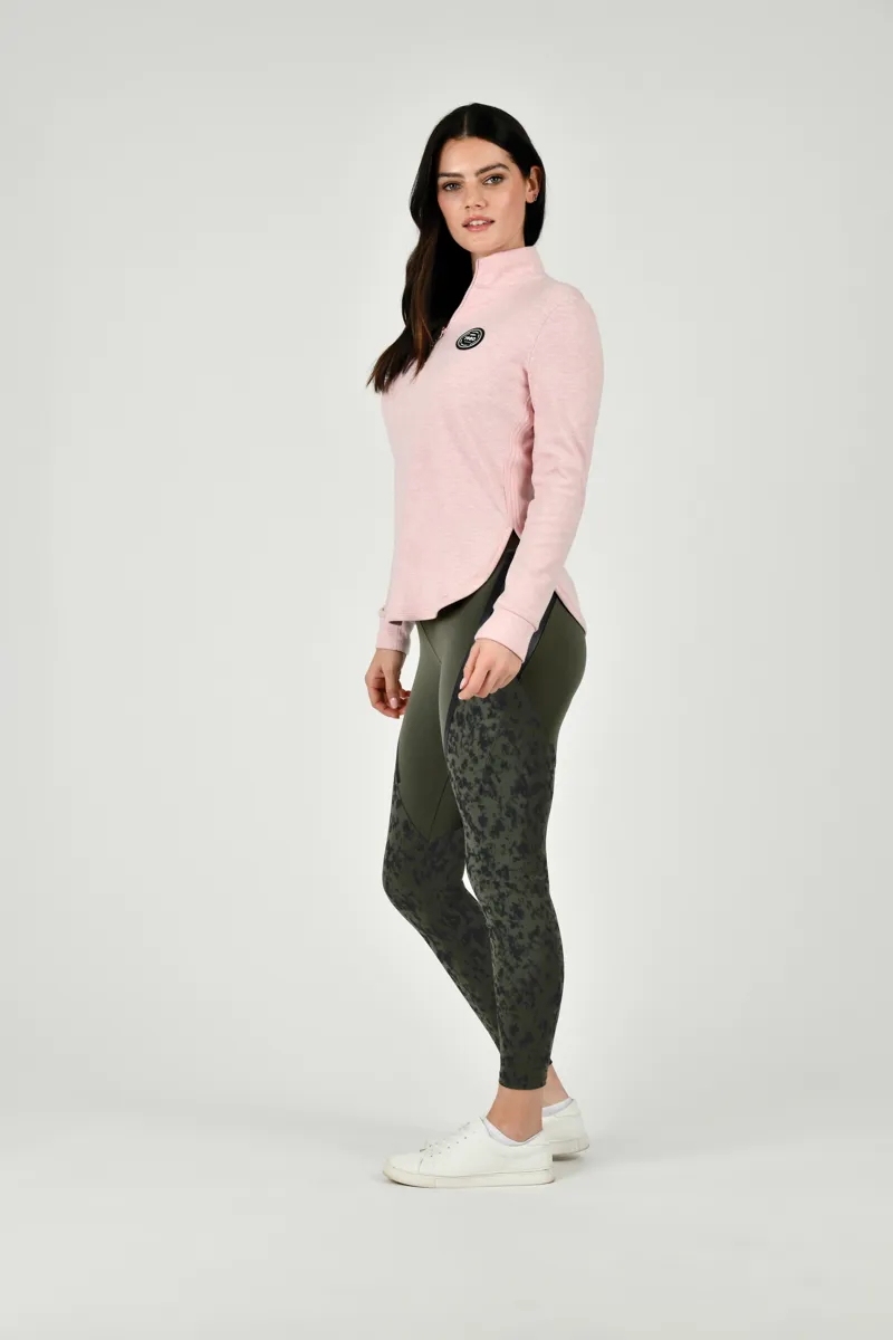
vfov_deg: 28.8
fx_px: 2604
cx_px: 446
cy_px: 670
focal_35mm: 70
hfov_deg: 19.5
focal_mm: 70
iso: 200
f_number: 7.1
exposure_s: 1/160
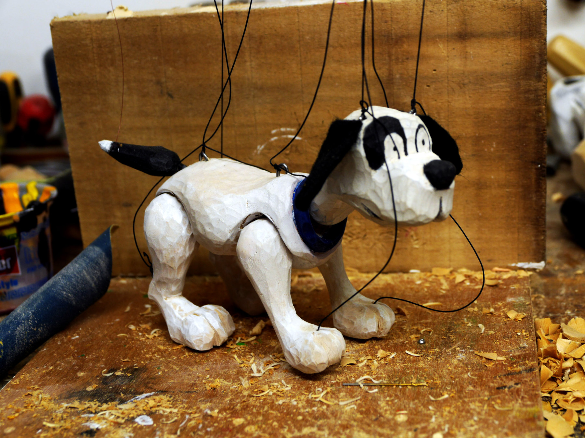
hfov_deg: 30.3
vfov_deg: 22.9
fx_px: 1082
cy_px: 219
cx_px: 292
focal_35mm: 64
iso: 400
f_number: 5
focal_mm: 32
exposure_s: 1/60
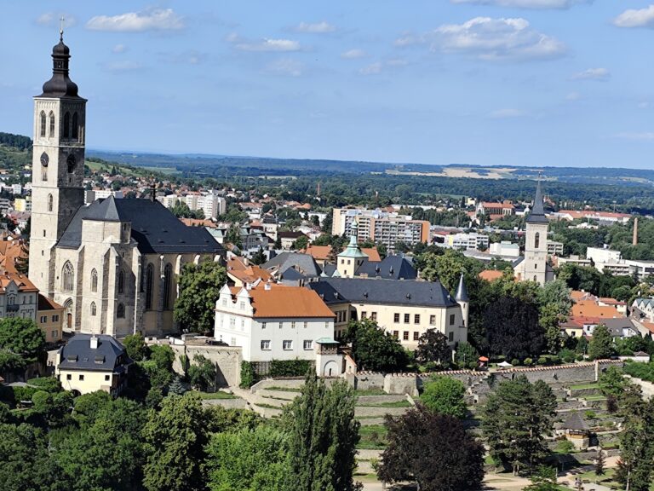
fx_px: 1757
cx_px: 327
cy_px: 246
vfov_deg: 15.9
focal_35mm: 93
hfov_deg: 21.1
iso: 50
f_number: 1.65
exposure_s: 1/997
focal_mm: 6.19
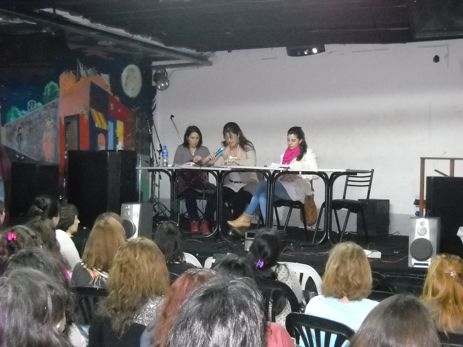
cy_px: 174
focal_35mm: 56
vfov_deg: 26.1
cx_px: 232
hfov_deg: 34.3
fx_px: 749
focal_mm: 9.24
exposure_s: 1/30
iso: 951
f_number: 3.6
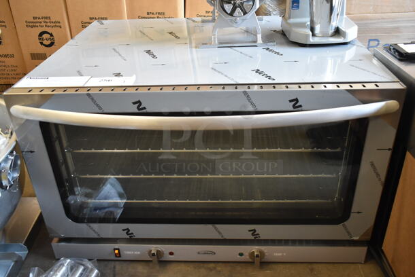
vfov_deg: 40.1
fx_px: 381
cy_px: 138
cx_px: 208
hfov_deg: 57.2
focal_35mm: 33
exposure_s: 1/125
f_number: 3.8
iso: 2000
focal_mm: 22
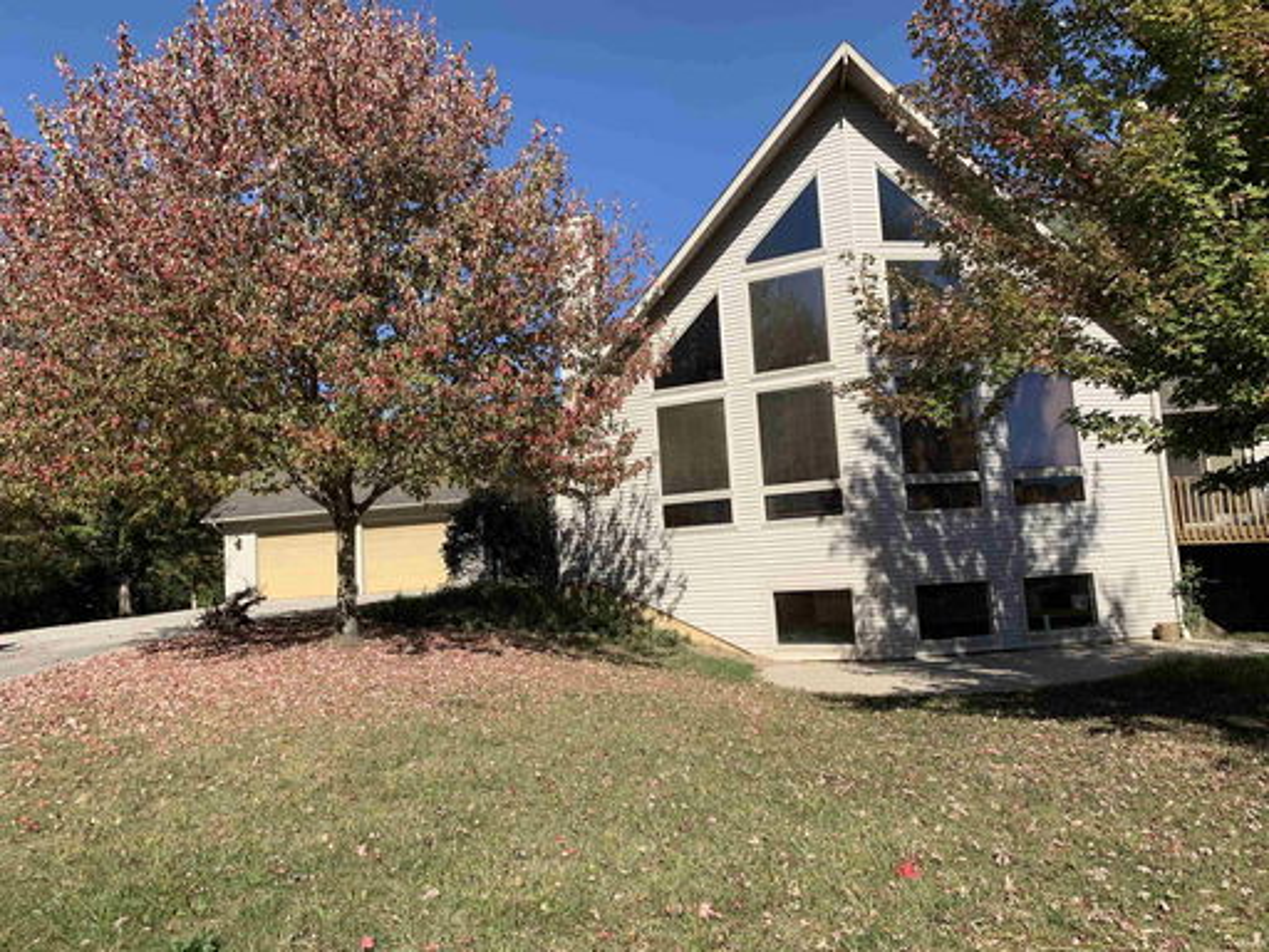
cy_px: 476
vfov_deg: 53.1
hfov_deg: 67.3
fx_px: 953
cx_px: 634
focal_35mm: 26
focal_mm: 4.25
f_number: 1.8
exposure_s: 1/2075
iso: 25
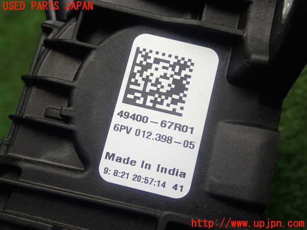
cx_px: 154
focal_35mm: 50
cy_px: 115
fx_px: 443
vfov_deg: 29.1
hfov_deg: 38.2
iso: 250
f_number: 3.2
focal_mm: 9.01
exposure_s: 1/50
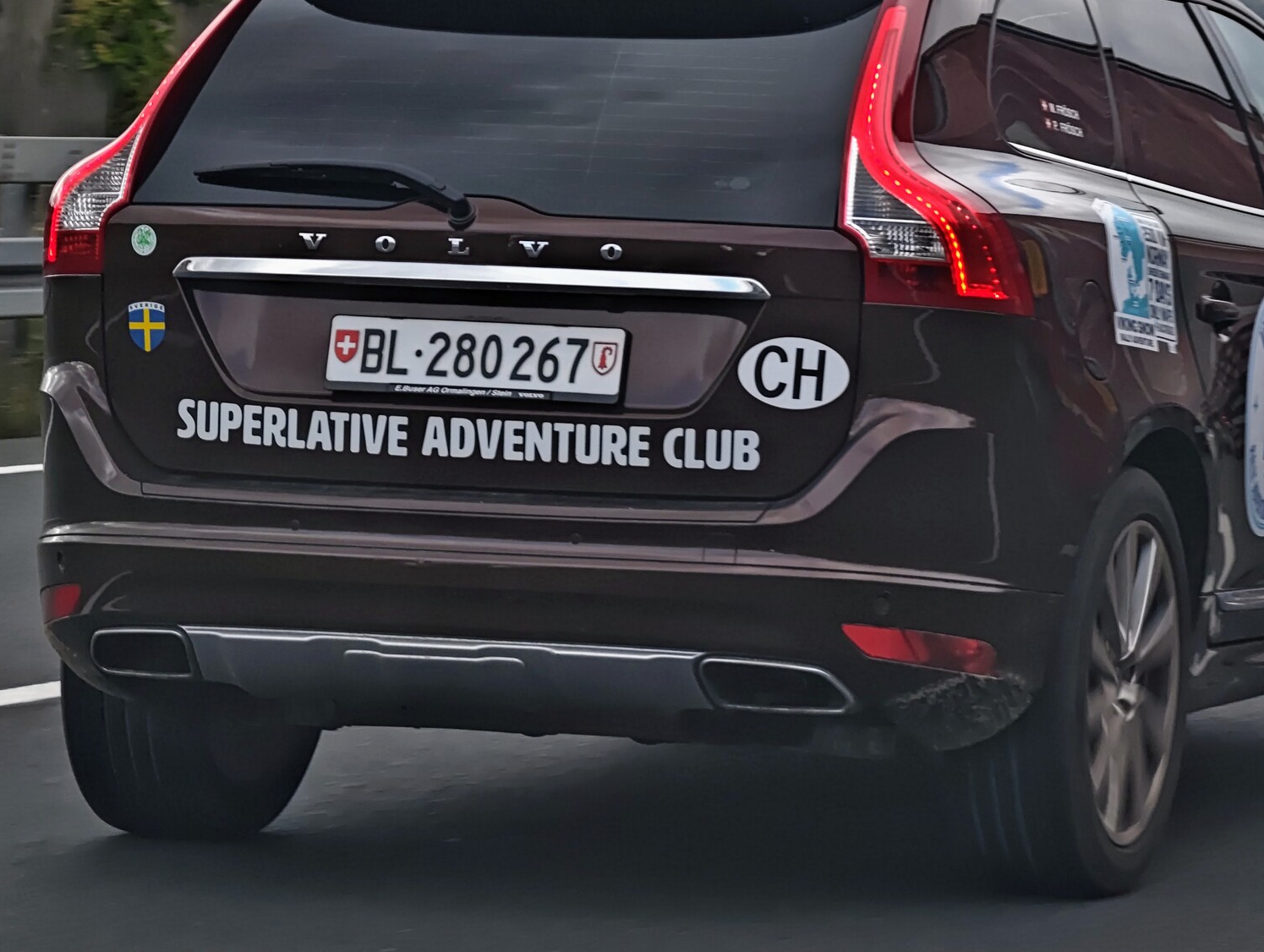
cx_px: 833
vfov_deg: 12.8
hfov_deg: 16.9
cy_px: 366
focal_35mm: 116
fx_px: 4242
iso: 160
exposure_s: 1/400
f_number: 2.3
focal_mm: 22.5
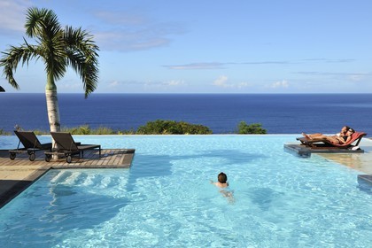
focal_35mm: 48
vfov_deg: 28.1
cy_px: 124
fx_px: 496
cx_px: 186
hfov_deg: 41.1
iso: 200
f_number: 18
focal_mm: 48
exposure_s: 1/160
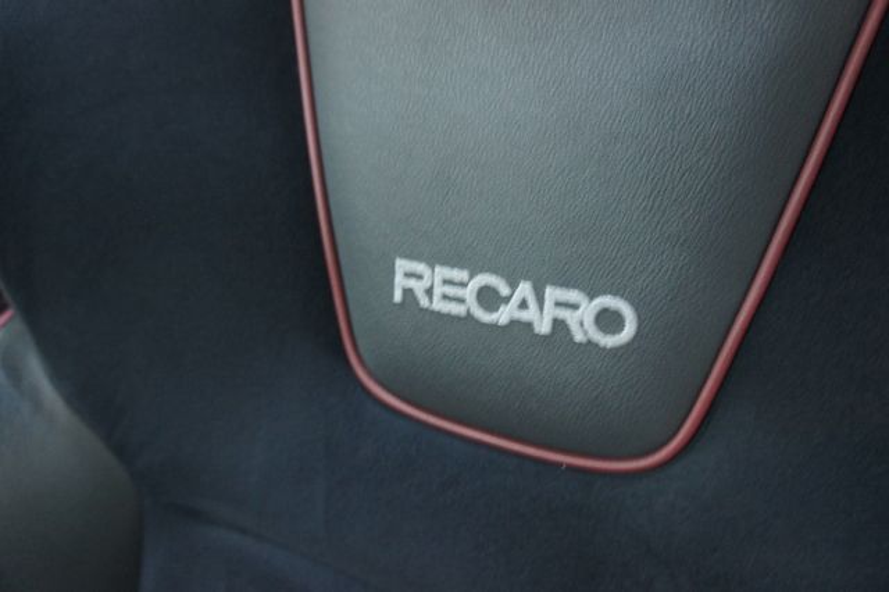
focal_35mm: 27
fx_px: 666
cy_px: 296
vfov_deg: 47.9
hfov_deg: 67.4
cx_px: 444
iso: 1600
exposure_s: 1/10
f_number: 3.5
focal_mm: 18
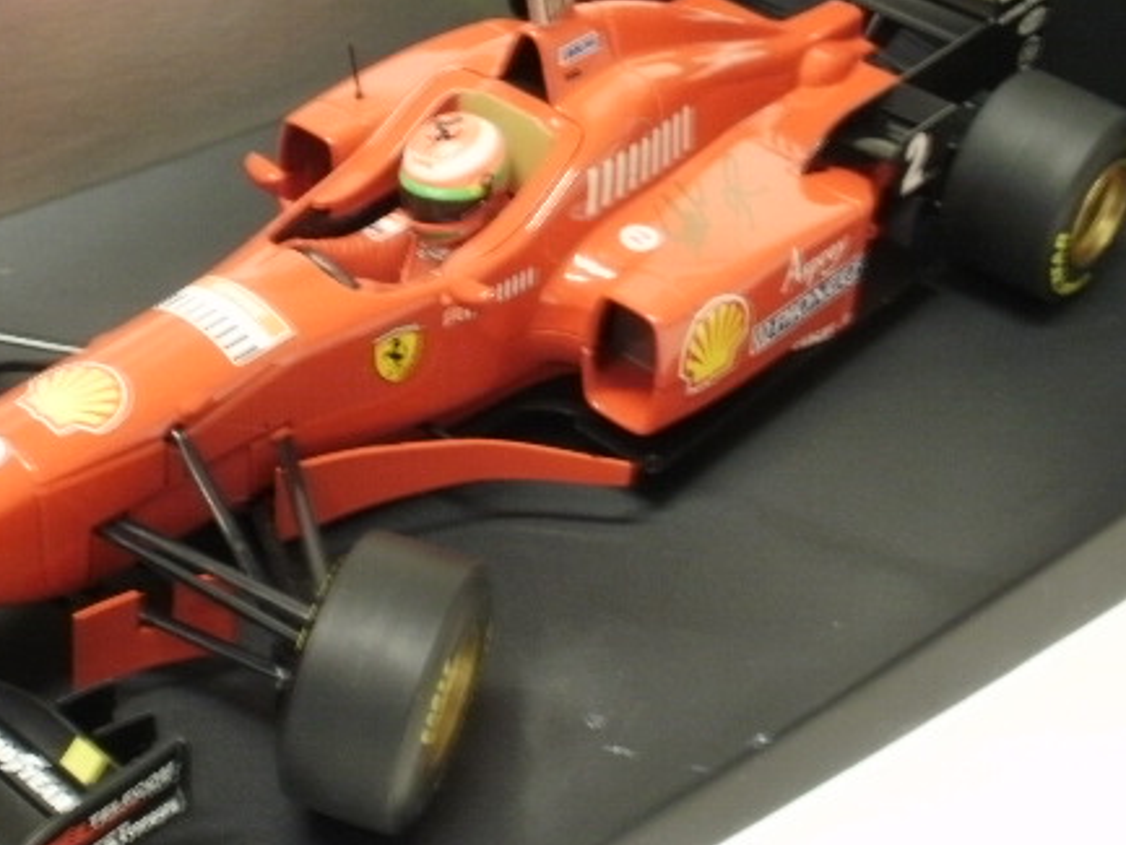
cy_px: 346
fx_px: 2115
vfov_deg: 22.6
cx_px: 421
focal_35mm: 65
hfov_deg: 29.7
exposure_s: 1/2
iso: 125
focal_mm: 7.7
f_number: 4
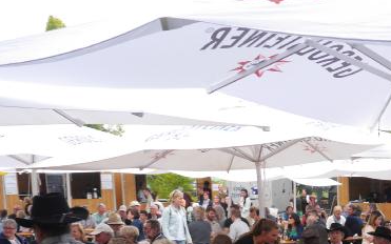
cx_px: 387
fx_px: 682
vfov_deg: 19.1
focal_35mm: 64
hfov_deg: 29.9
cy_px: 296
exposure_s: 1/160
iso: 200
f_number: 4.5
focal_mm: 14
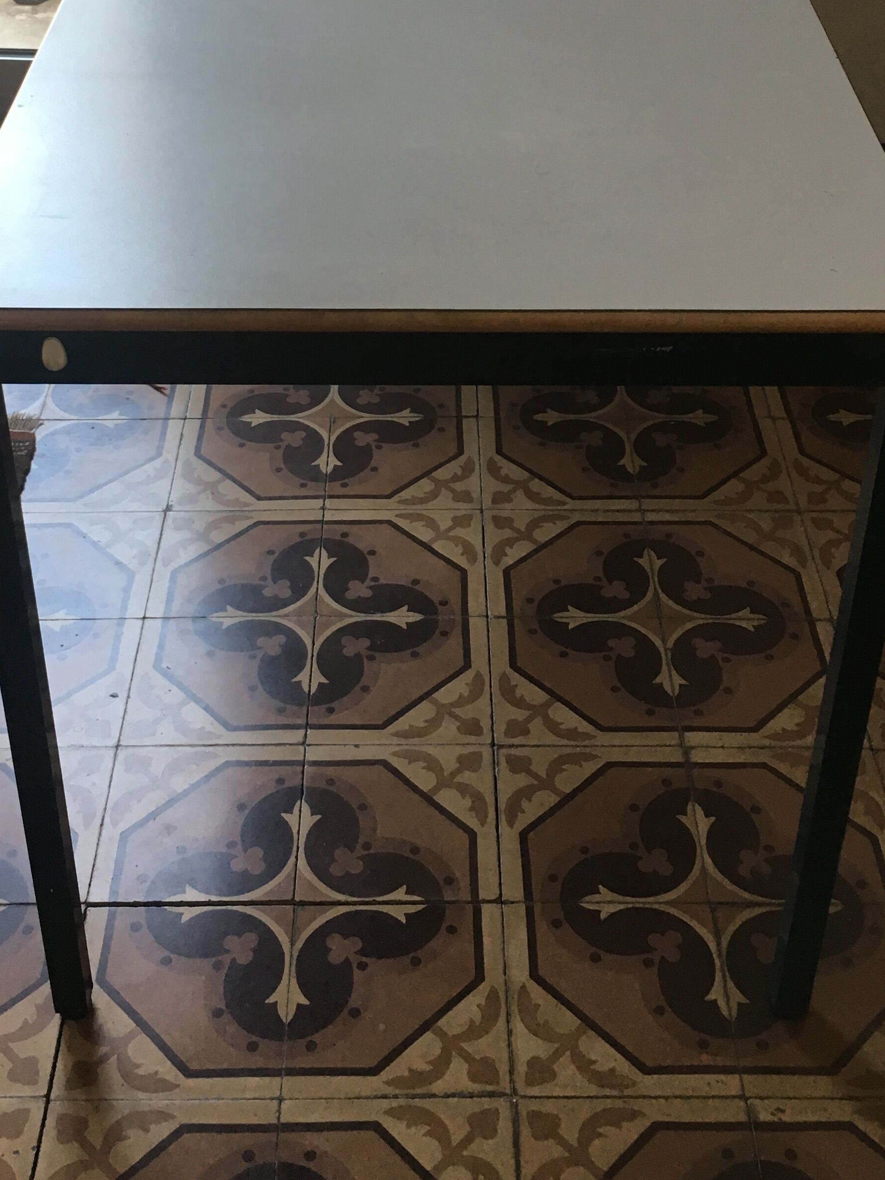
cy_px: 337
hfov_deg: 29.7
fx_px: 1670
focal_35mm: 49
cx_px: 409
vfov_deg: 38.2
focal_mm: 4.15
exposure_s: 1/33
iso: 50
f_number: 2.2
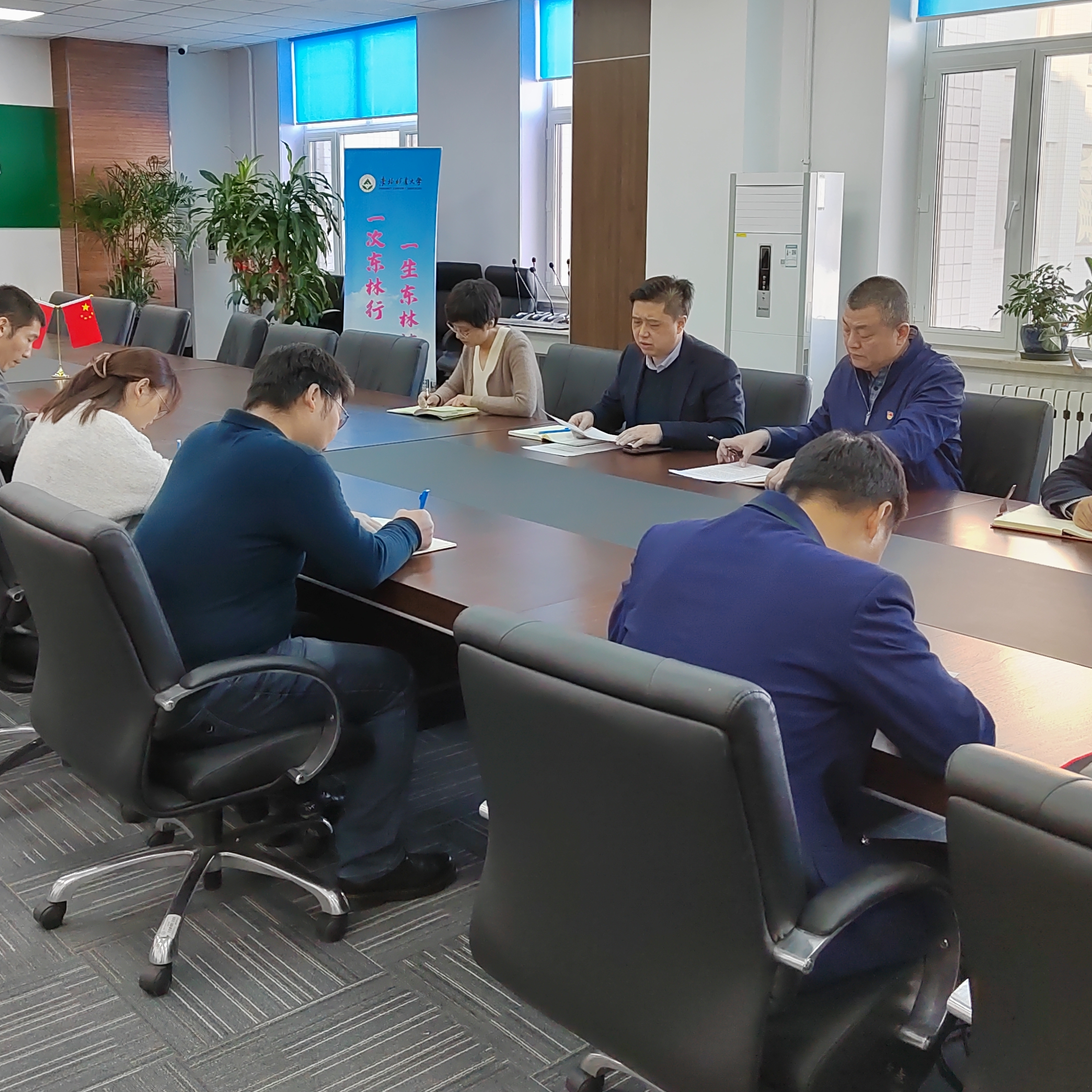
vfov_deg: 43.6
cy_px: 430
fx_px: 1356
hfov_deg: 43.8
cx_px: 517
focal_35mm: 38
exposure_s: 1/100
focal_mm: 5.52
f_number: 1.9
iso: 938
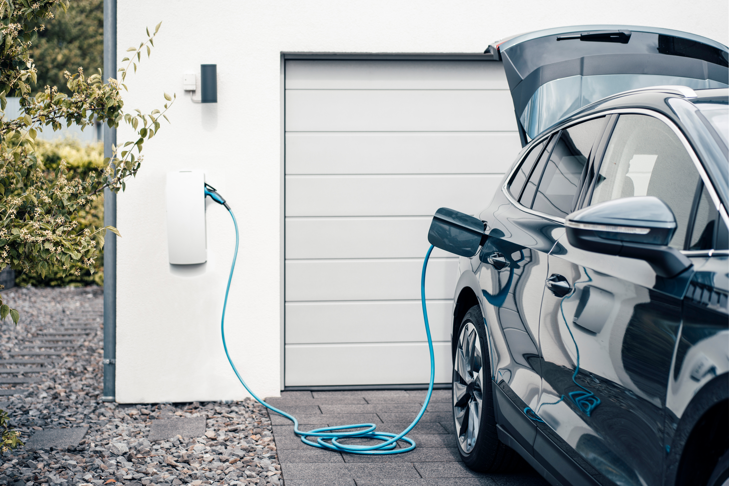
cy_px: 243
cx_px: 364
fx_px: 1114
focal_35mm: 55
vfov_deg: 24.6
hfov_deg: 36.2
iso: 100
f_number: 2.8
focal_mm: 55
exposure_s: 1/500
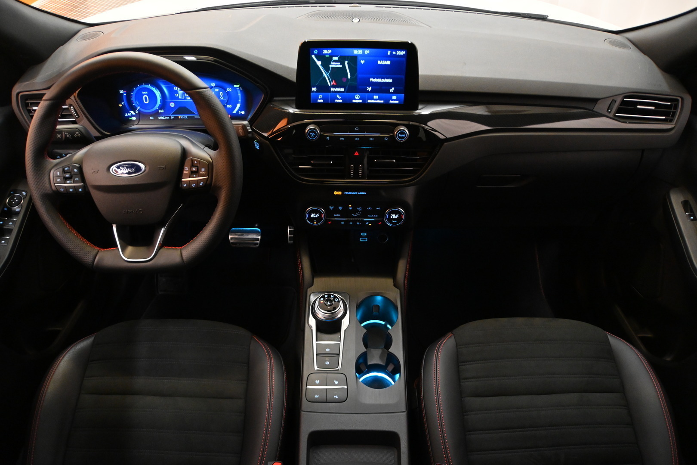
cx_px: 348
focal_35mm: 46
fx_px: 886
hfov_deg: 43.0
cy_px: 232
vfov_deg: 29.4
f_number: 5
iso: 3200
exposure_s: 1/100
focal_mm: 30.5
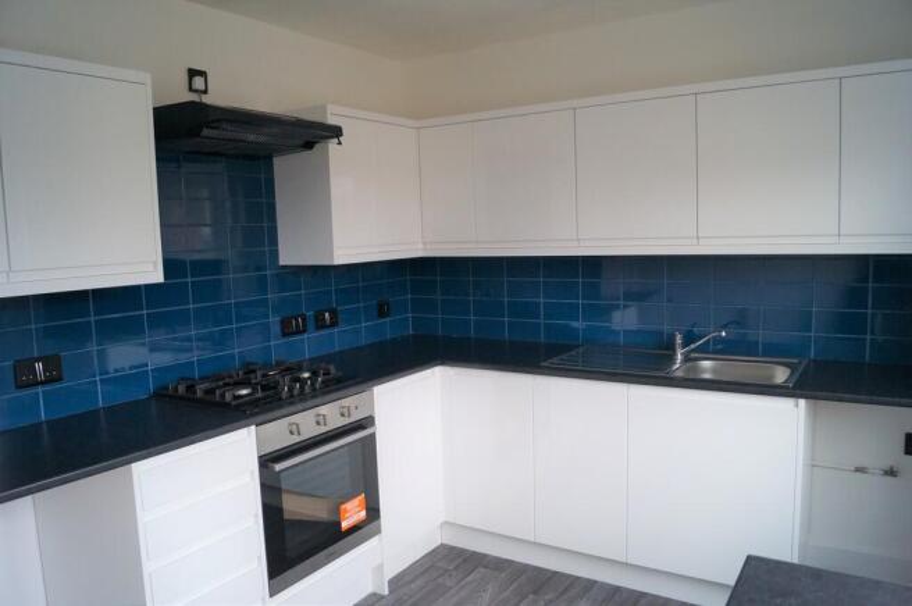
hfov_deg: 67.4
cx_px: 456
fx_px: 683
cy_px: 303
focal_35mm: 27
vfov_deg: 47.8
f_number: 4
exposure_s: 1/60
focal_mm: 18
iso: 640
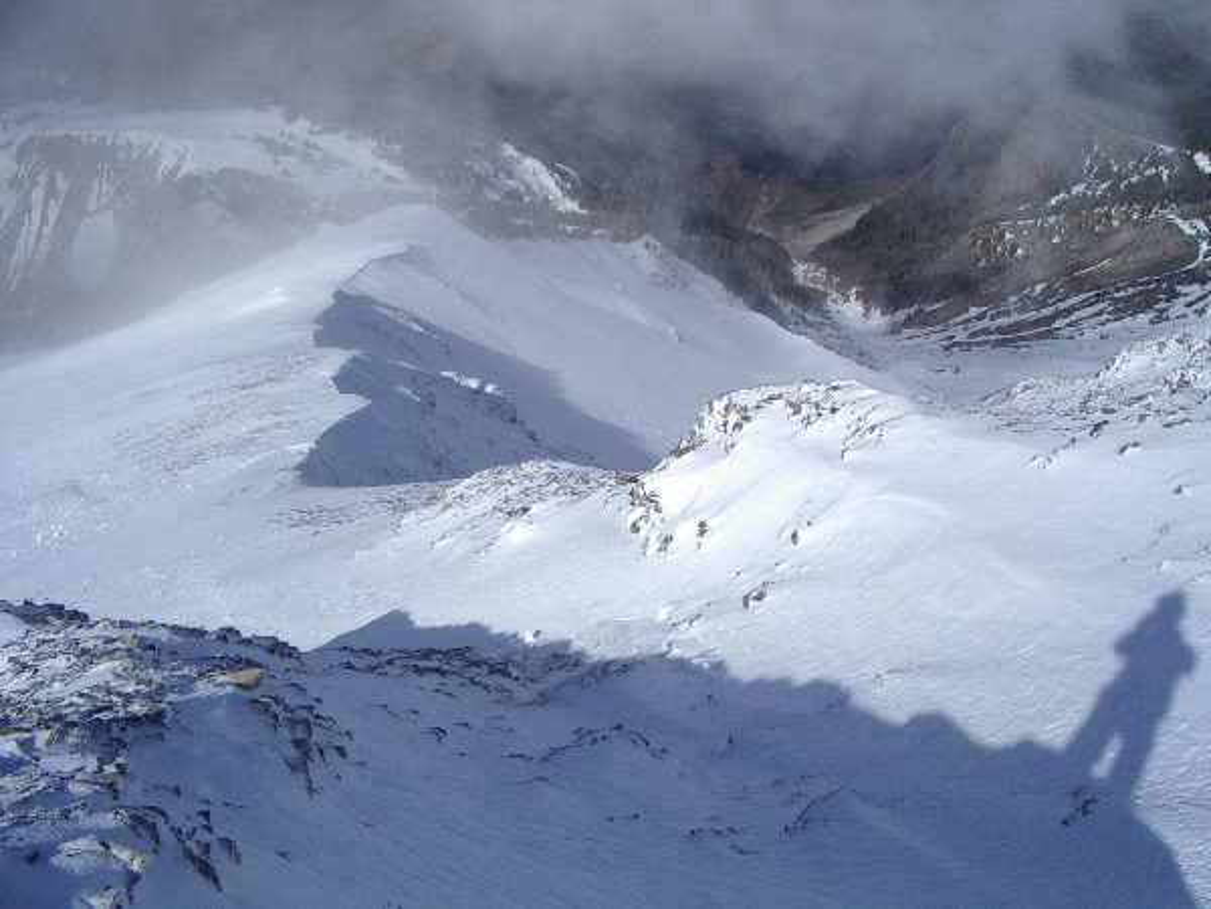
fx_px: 1329
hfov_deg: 49.0
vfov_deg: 37.7
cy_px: 454
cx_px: 606
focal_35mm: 38
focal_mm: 5.8
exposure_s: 1/800
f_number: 4.8
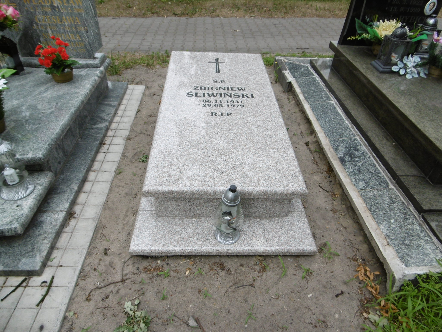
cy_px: 166
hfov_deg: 71.6
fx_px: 306
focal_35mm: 24
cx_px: 221
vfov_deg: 56.8
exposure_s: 1/400
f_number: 3.1
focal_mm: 4.3
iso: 100
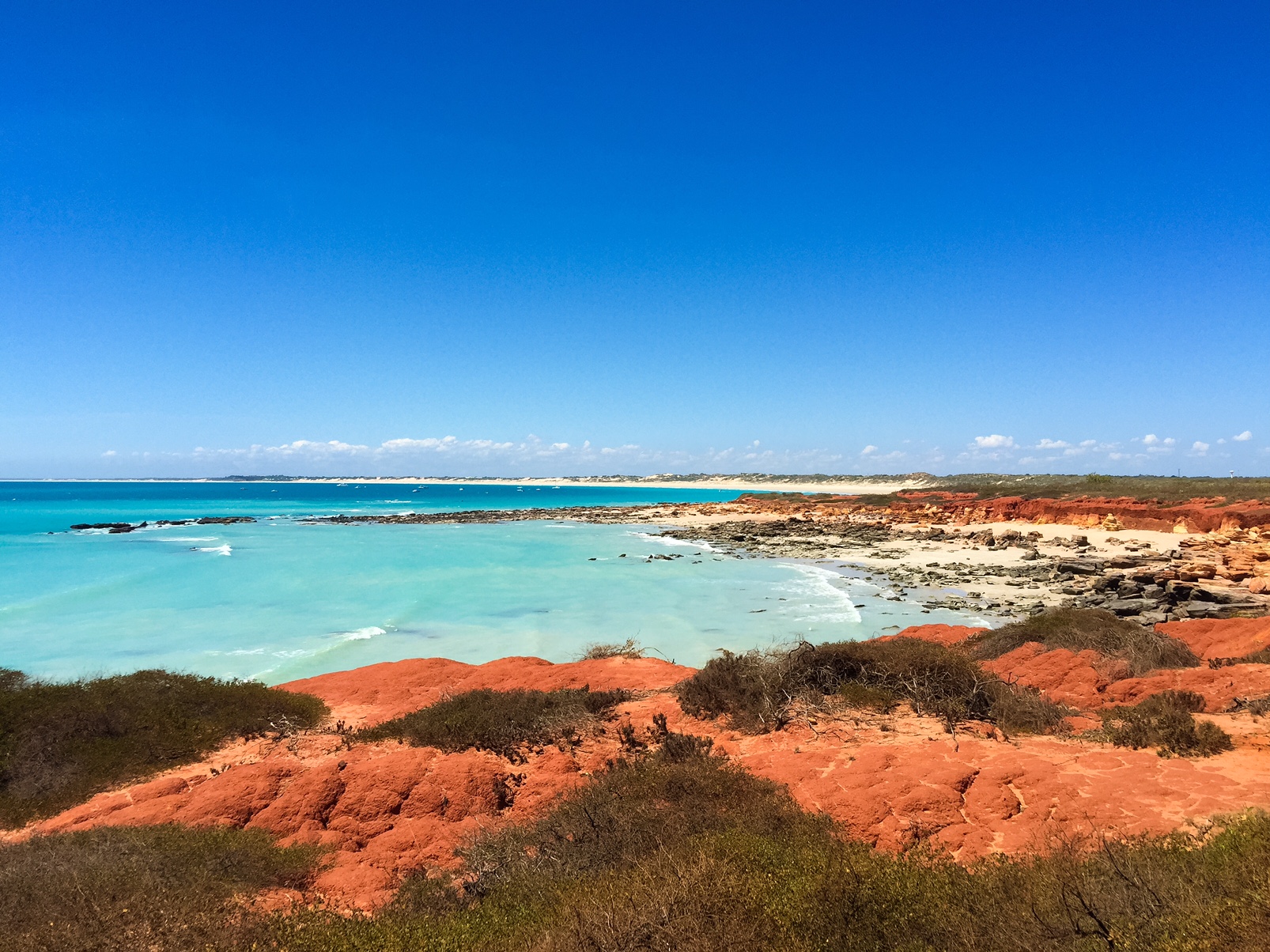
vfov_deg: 48.2
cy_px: 476
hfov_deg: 61.7
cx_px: 635
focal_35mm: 29
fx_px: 1064
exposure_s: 1/2475
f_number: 2.2
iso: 32
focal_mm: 4.15
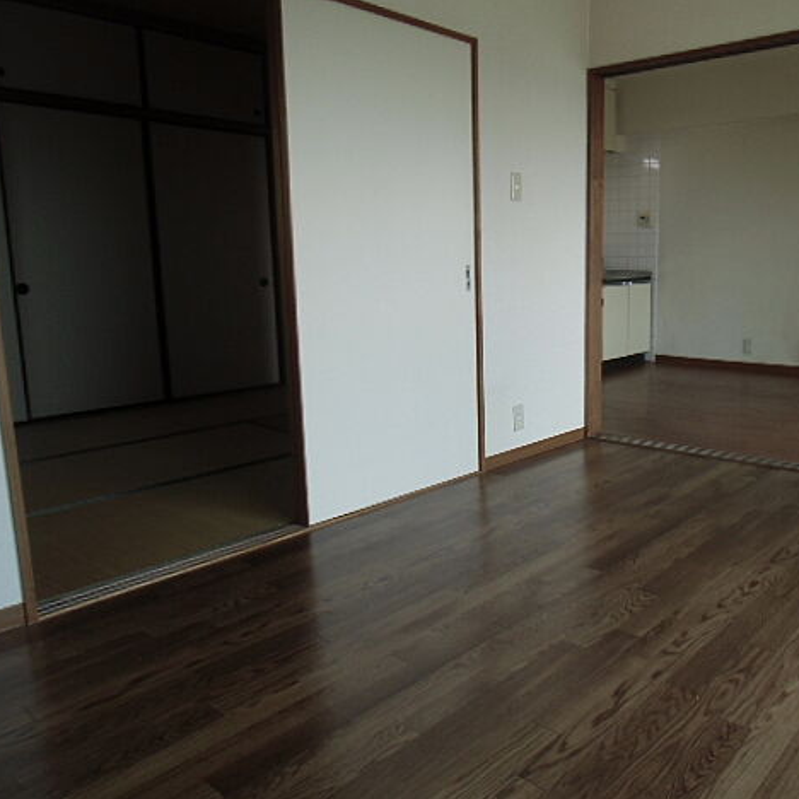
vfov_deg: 55.6
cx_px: 524
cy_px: 408
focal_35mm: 29
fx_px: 757
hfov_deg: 54.6
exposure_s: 1/80
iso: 100
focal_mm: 4.24
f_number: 3
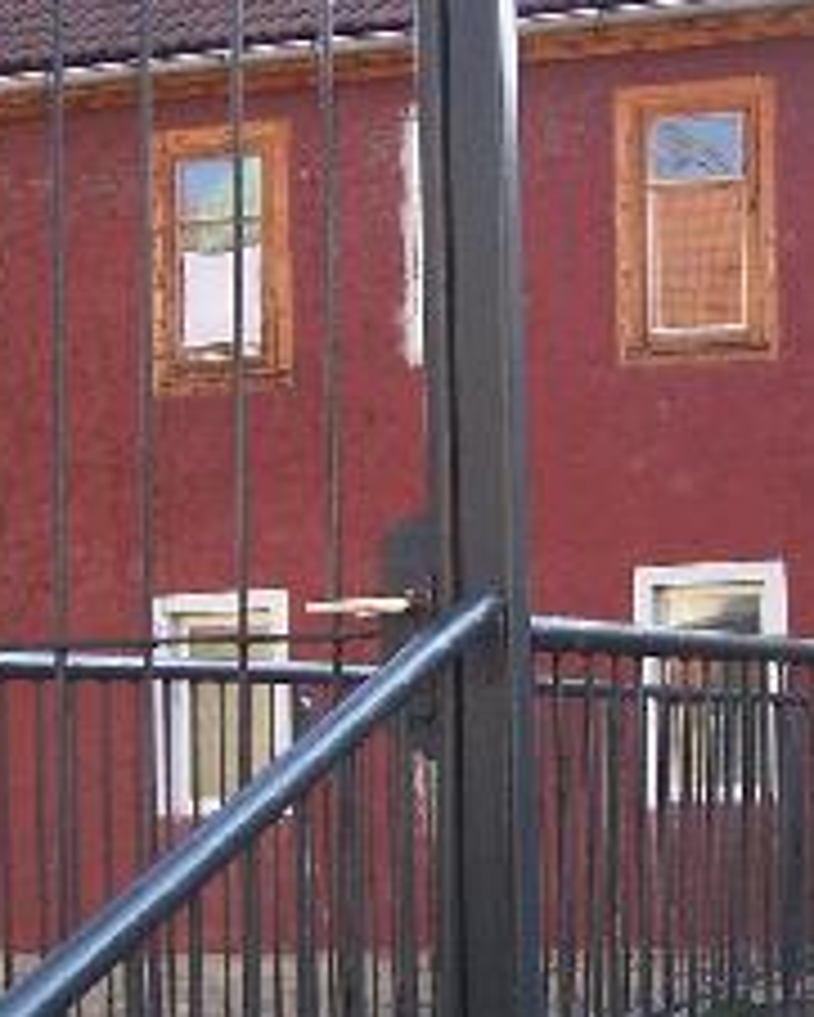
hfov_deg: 18.5
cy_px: 567
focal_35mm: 83
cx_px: 531
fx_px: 2498
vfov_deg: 23.0
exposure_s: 1/250
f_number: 2.7
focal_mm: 5.6
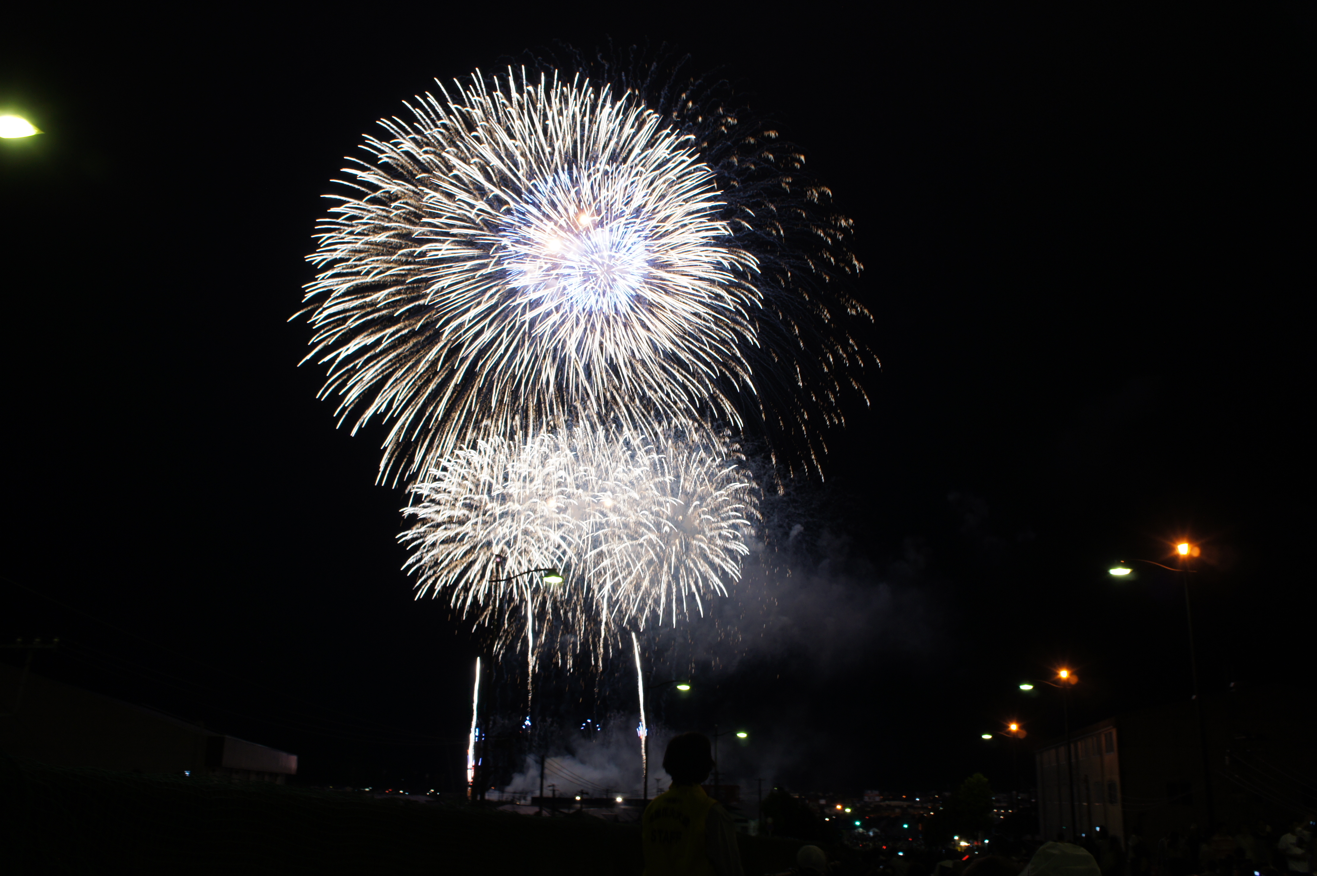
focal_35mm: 31
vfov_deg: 42.3
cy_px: 448
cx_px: 656
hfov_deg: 60.3
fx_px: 1133
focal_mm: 20
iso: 200
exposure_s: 1/3
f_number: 6.3
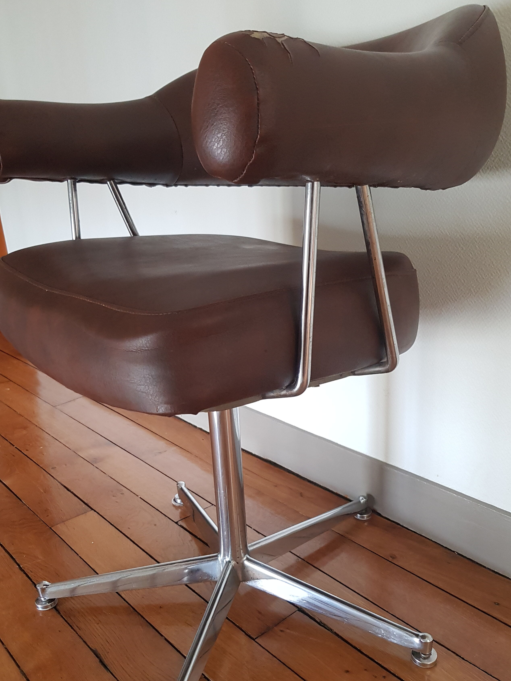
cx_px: 227
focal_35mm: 31
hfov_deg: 45.4
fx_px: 610
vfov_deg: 58.2
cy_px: 384
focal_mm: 4.2
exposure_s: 1/33
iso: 250
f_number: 1.7
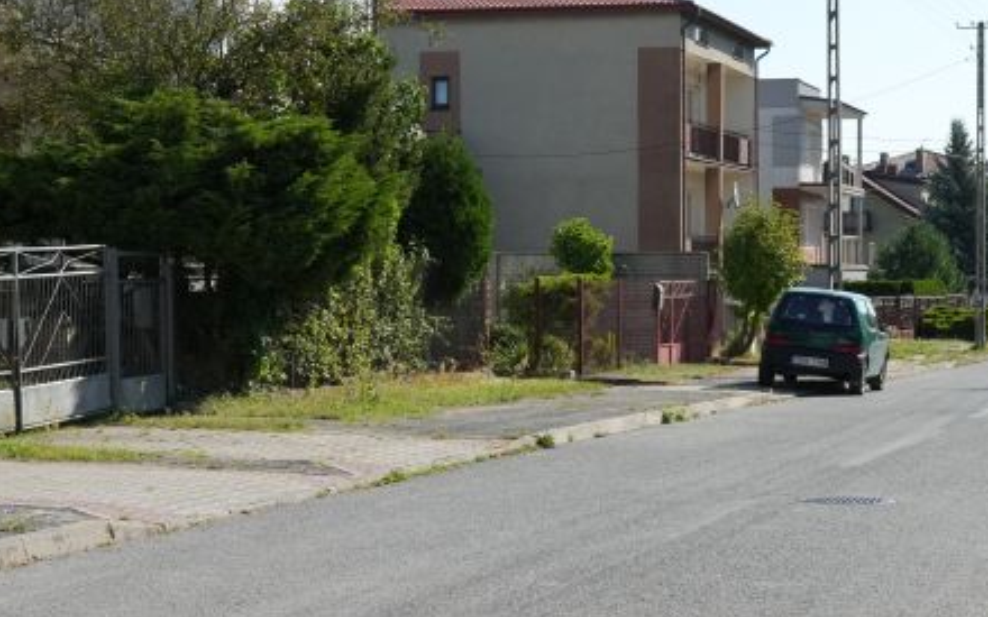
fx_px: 2477
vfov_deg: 14.2
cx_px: 662
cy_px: 376
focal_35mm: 92
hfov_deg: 22.5
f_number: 8
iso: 1250
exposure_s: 1/2500
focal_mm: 31
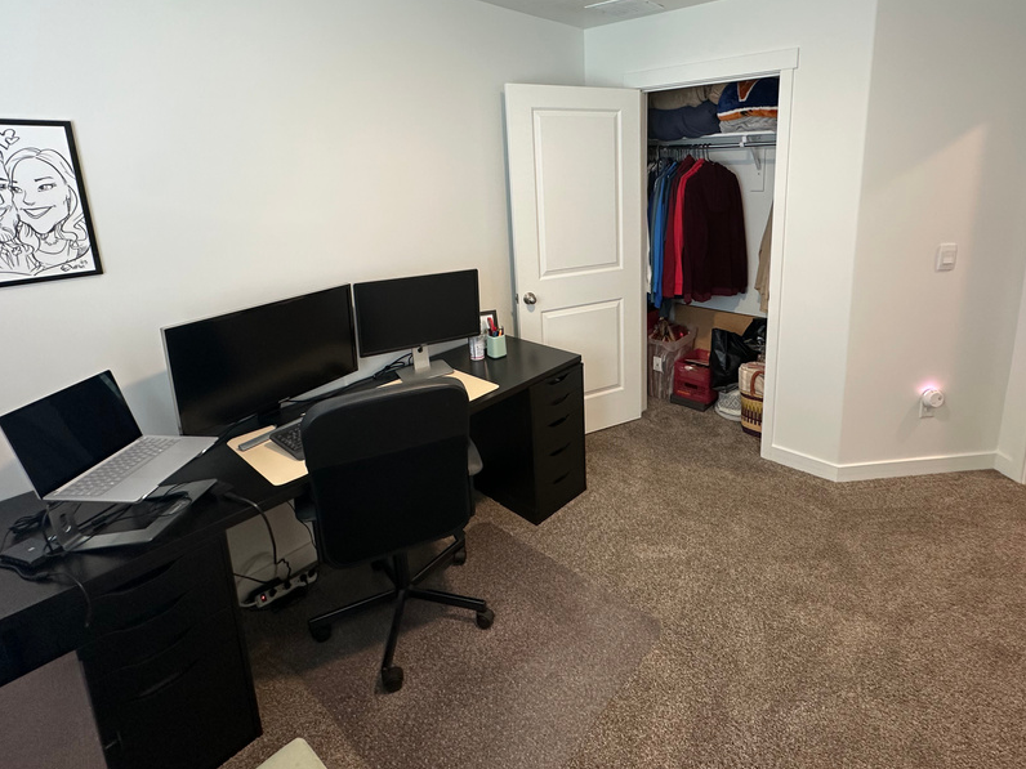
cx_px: 576
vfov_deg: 70.3
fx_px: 534
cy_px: 282
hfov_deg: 87.3
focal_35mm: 18
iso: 160
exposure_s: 1/60
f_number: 2.2
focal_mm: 2.22
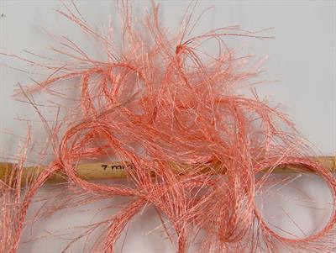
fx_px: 505
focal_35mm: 52
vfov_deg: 28.1
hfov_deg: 36.8
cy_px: 126
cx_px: 168
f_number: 2.8
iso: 200
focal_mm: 10.64
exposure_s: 1/14.3
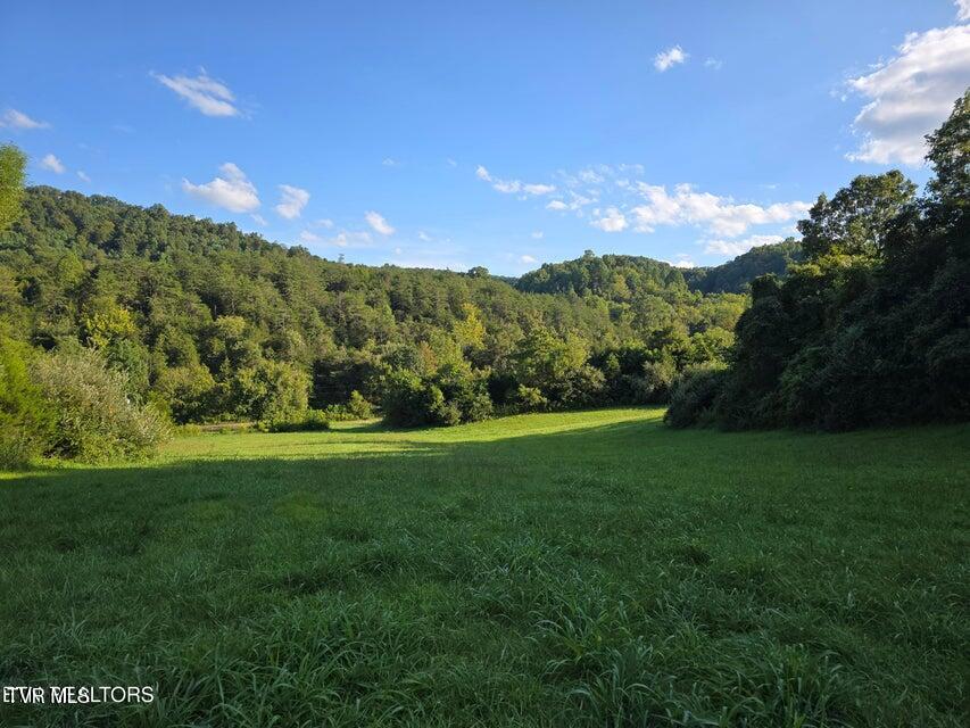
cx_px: 485
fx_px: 645
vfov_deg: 58.9
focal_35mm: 23
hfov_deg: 73.9
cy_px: 364
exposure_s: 1/367
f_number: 1.7
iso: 12
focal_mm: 6.3
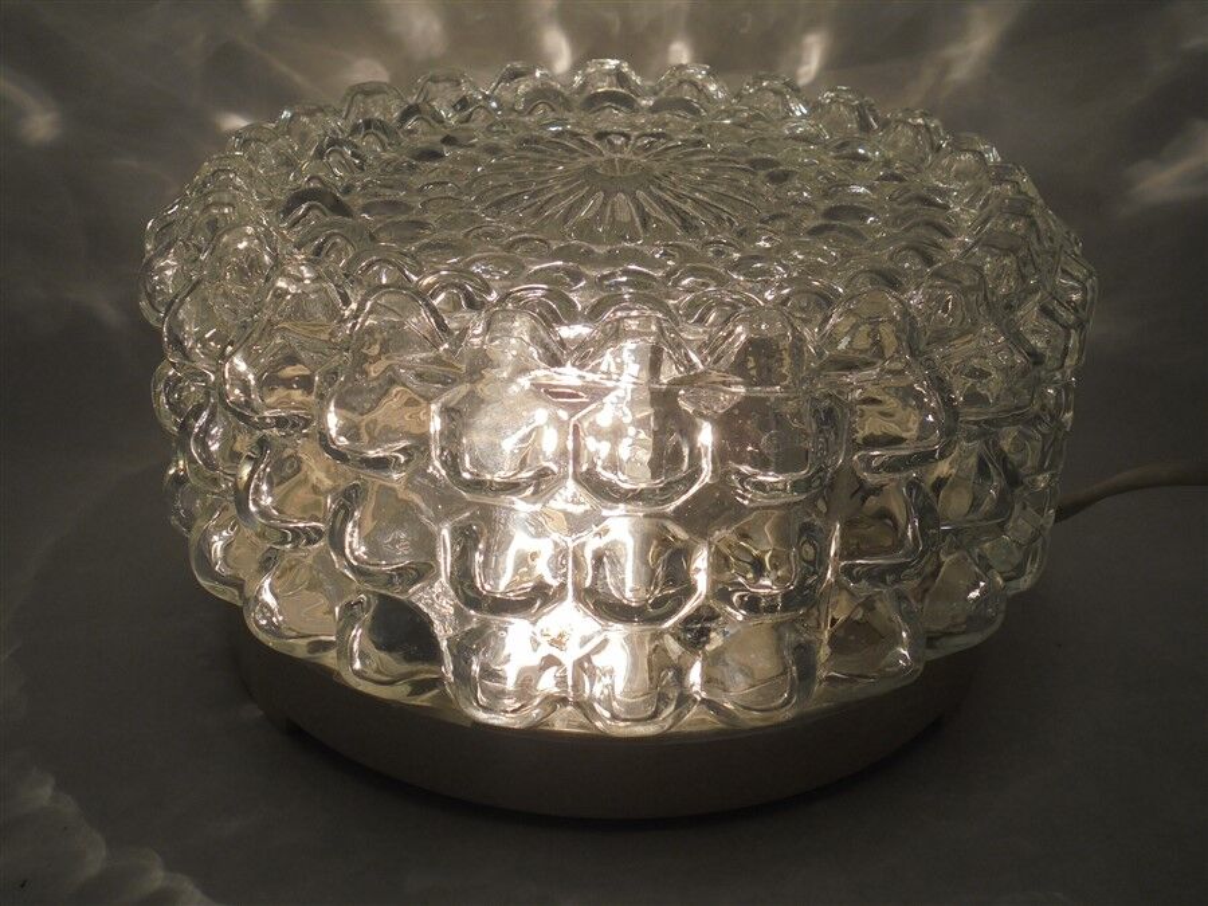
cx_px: 604
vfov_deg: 33.6
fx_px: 1501
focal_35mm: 43
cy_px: 453
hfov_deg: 43.9
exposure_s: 1/320
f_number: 4.5
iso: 100
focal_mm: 7.8
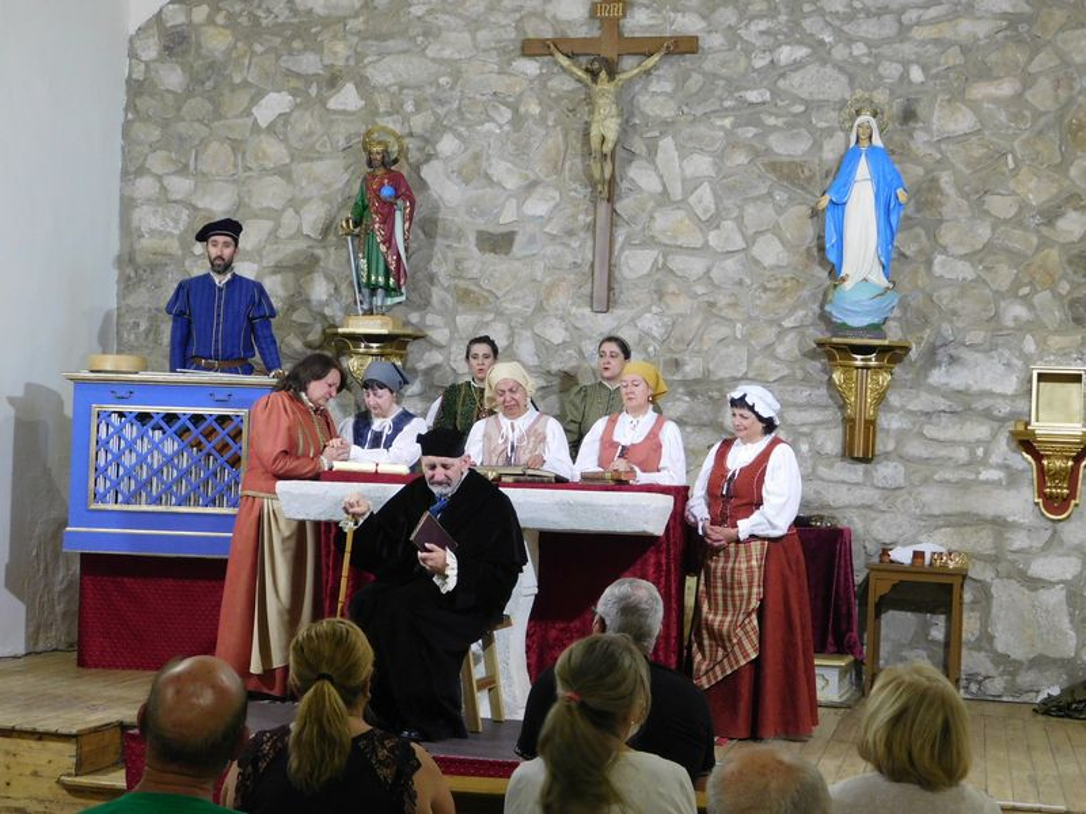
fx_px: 1851
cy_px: 407
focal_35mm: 59
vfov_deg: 24.8
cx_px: 543
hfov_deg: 32.7
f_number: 4
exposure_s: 1/20
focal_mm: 10.4
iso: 400
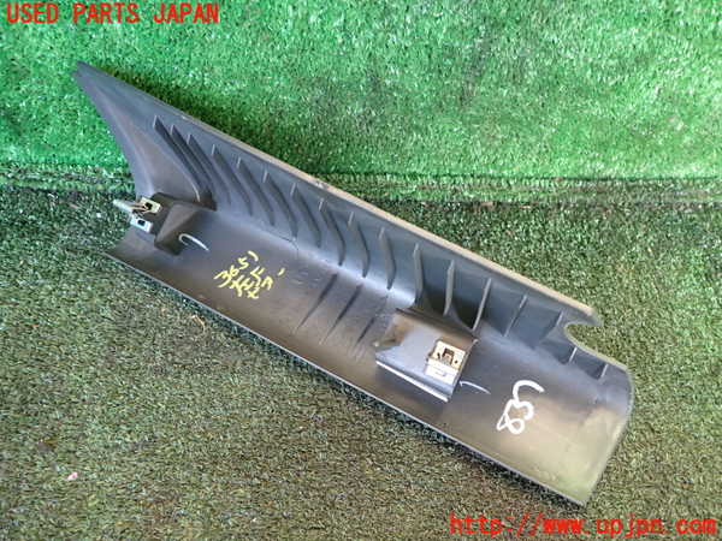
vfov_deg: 54.9
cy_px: 270
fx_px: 521
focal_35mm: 25
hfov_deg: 69.4
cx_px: 361
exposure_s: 1/30
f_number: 2
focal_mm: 4.5
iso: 250
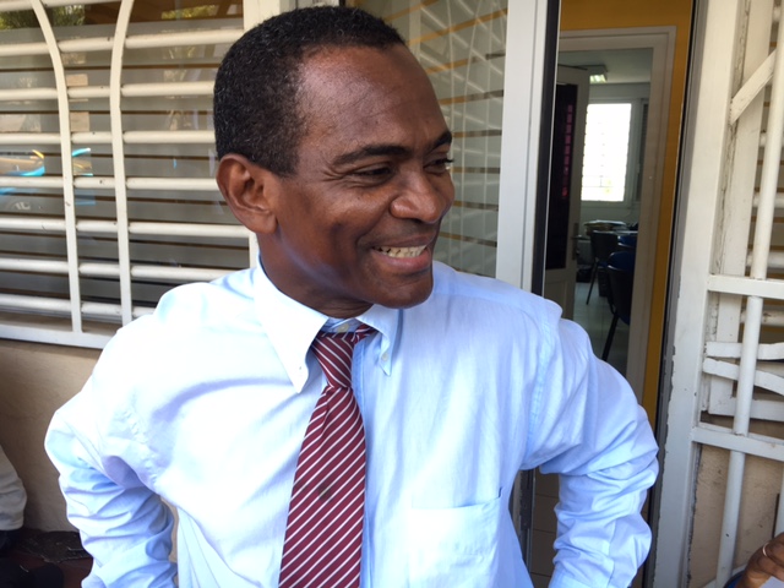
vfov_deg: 48.2
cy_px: 294
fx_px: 657
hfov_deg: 61.7
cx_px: 392
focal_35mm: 29
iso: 32
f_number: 2.2
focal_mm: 4.15
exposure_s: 1/100
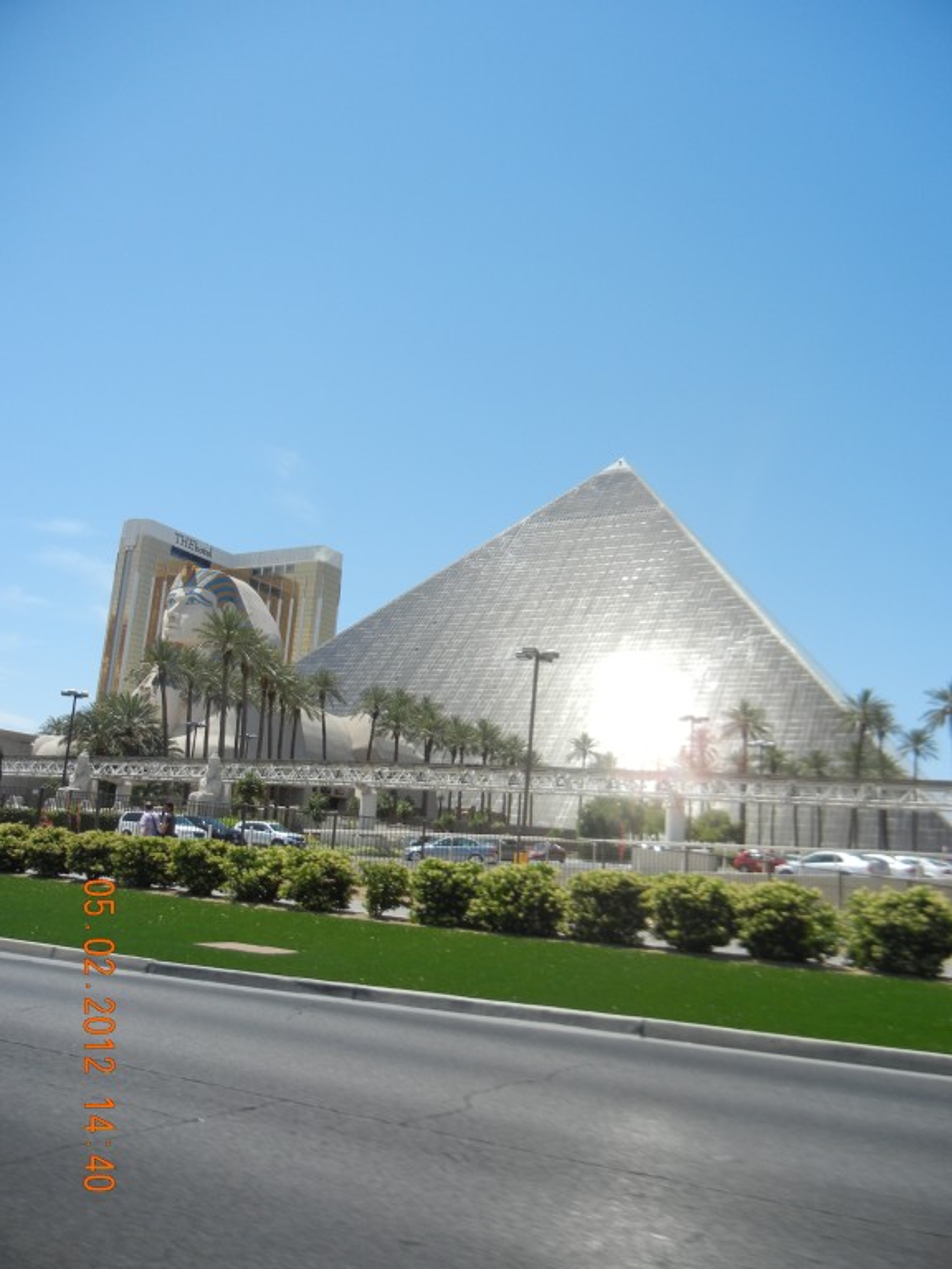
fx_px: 1100
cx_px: 476
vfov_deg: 60.0
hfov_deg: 46.8
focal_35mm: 30
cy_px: 634
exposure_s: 1/392
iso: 160
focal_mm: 5.4
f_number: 7
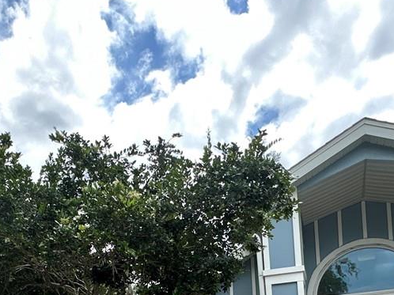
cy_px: 362
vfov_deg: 27.8
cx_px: 123
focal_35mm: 45
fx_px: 512
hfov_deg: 41.4
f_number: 2.2
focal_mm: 2.22
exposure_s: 1/875
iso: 50
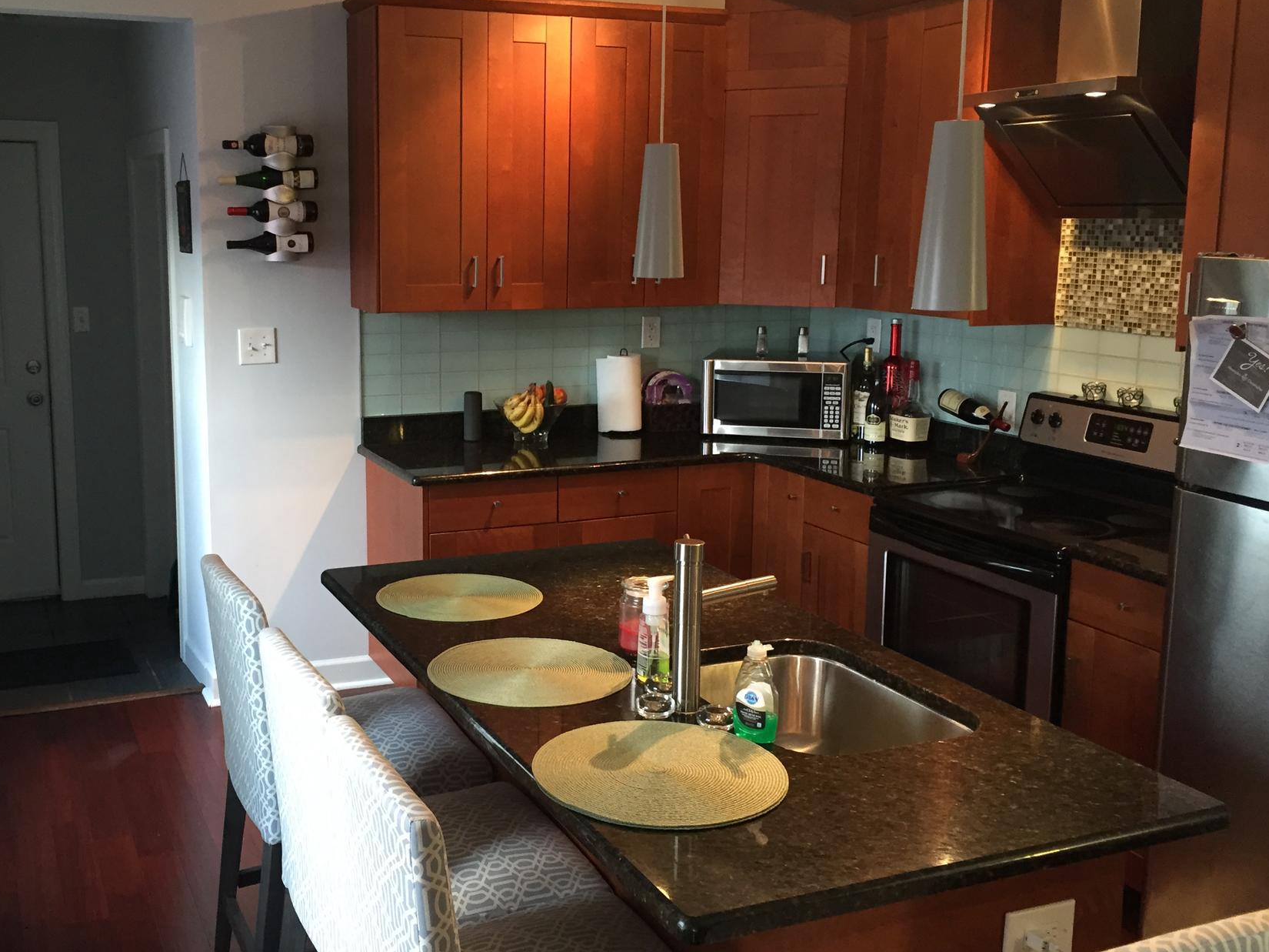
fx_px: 1320
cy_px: 423
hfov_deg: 51.1
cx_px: 517
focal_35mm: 36
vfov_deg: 39.6
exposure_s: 1/30
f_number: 2.2
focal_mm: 4.15
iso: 125
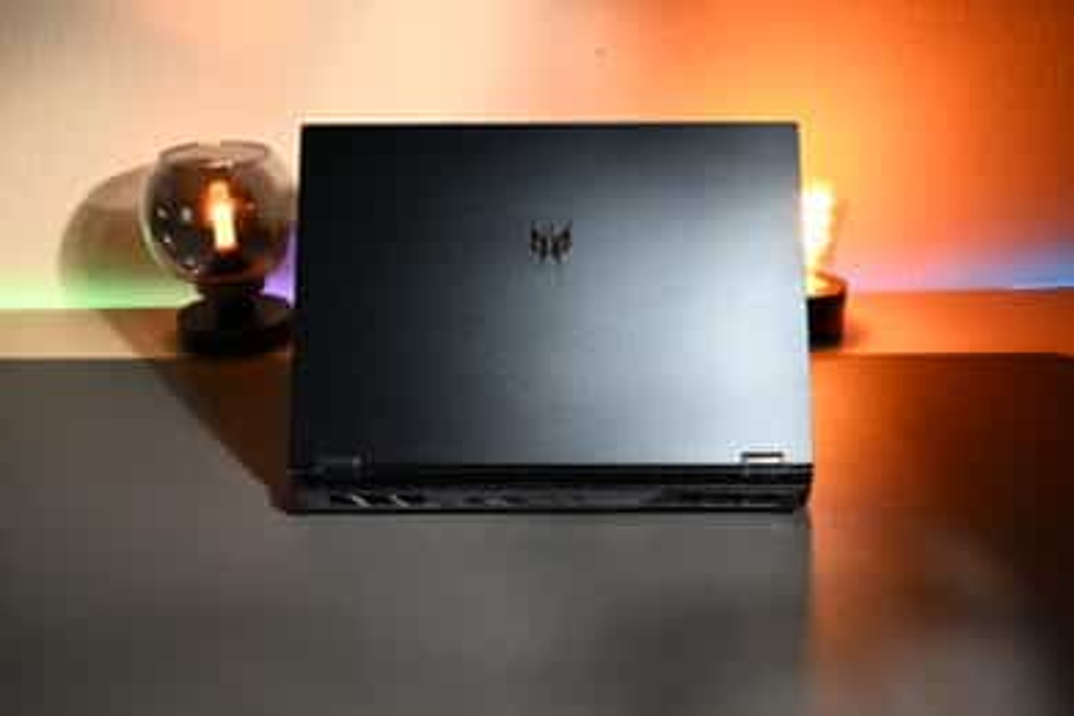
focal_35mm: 38
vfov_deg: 35.1
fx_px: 1134
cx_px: 537
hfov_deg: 50.7
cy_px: 358
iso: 280
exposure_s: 1/40
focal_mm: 38
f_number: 4
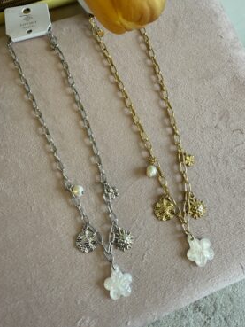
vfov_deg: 67.3
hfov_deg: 53.1
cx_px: 123
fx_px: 245
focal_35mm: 26
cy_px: 163
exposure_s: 1/100
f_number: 2.2
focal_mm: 2.22
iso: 40
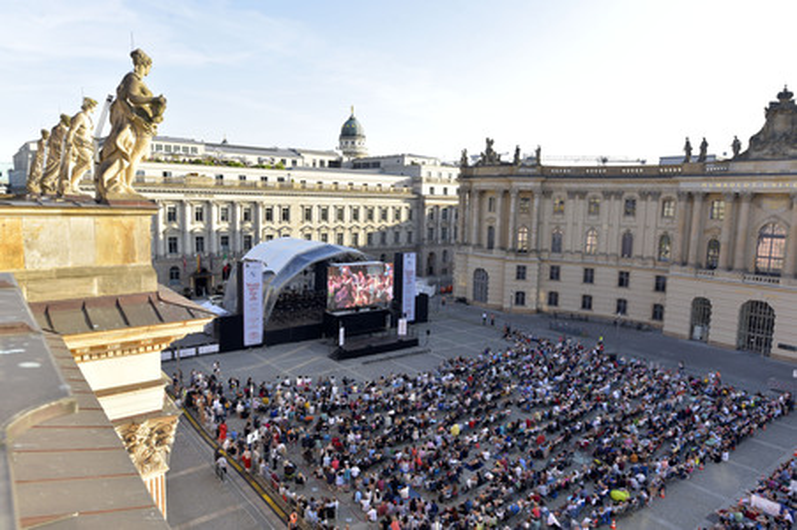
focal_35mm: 24
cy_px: 265
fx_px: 531
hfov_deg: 73.8
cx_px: 398
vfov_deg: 53.1
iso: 160
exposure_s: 1/125
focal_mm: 24
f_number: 7.1
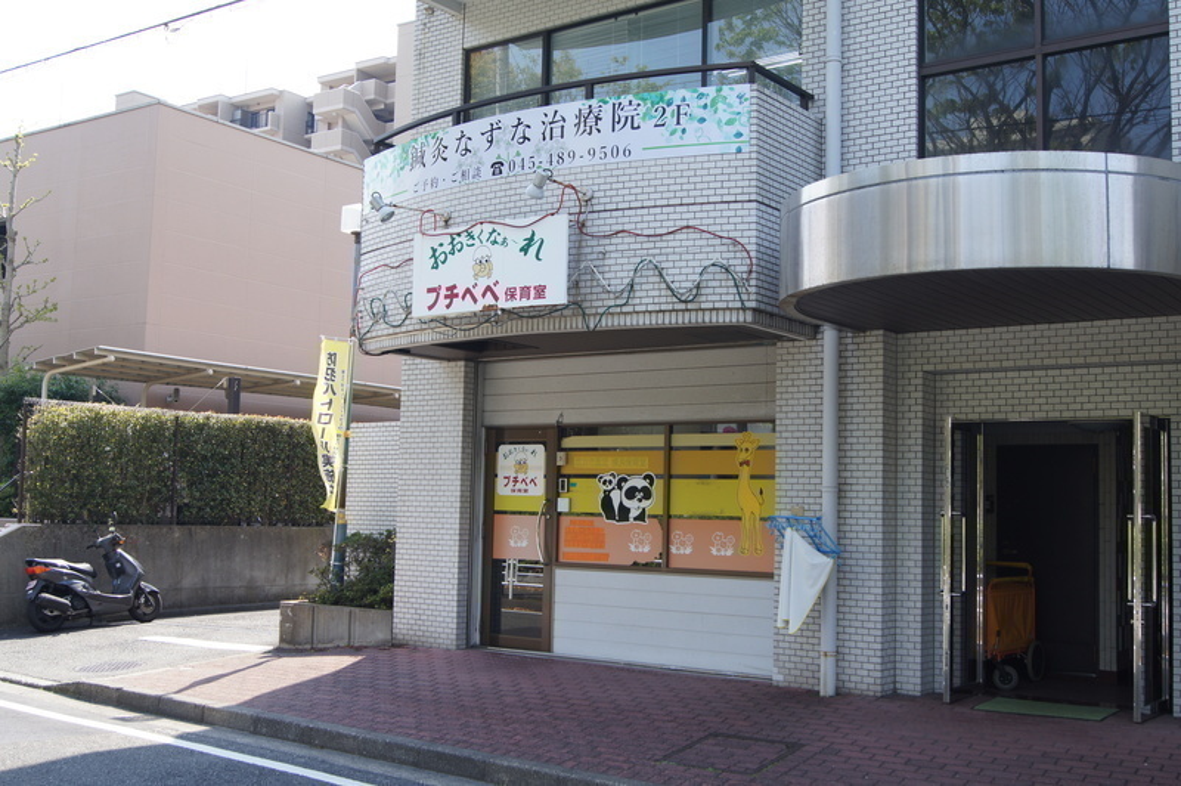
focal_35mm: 39
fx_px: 1278
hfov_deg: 49.6
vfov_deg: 34.2
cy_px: 393
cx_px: 590
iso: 100
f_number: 9
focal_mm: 26
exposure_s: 1/80
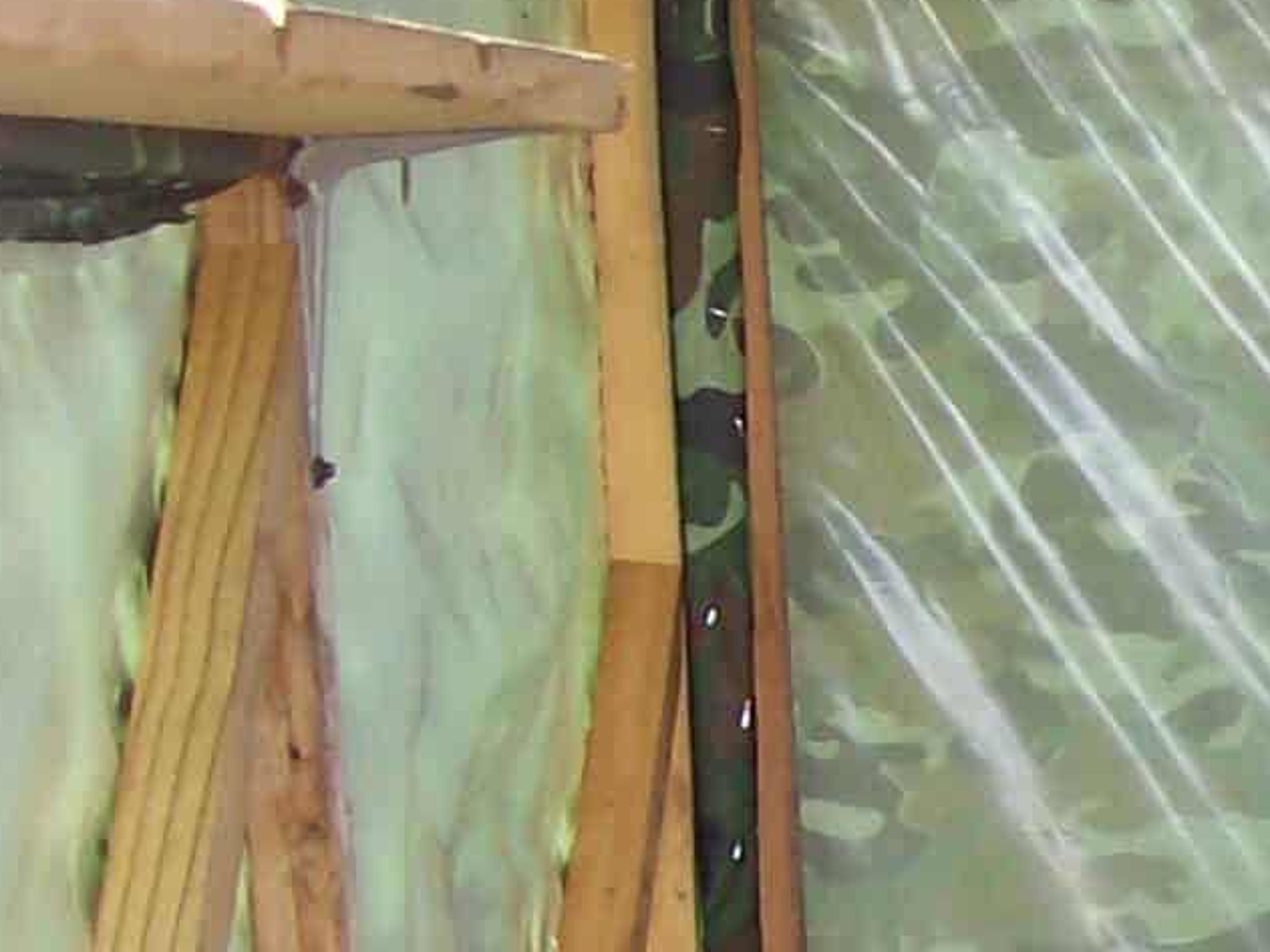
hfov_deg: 12.7
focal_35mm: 146
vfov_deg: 10.0
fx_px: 5355
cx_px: 2047
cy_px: 1208
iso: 80
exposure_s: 1/122
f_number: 2.7
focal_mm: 6
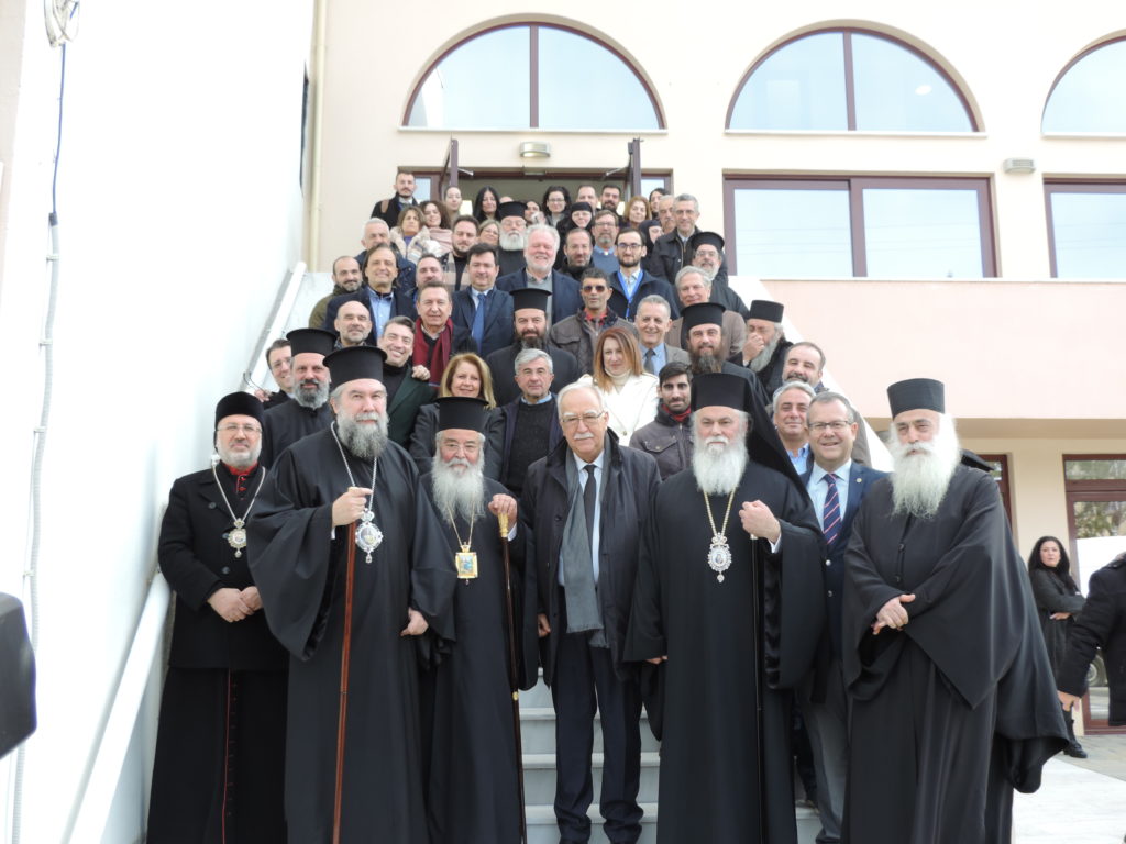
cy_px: 422
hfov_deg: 52.6
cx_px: 563
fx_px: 1138
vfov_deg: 40.7
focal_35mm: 35
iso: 80
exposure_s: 1/125
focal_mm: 6.2
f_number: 3.3
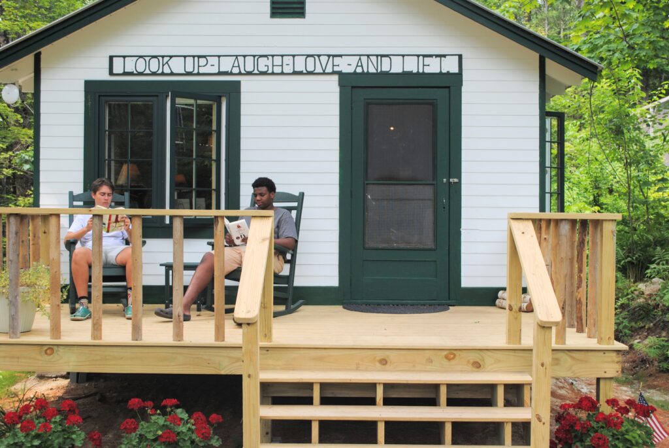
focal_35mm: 45
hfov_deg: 43.6
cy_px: 224
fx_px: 837
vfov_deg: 29.9
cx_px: 334
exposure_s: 1/125
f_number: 5.6
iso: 125
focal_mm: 30
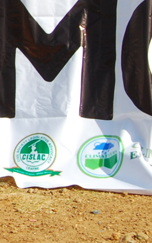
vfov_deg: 6.4
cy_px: -20
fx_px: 2155
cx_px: -397
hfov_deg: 3.9
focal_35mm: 325
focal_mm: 42
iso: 200
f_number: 13
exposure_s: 1/200
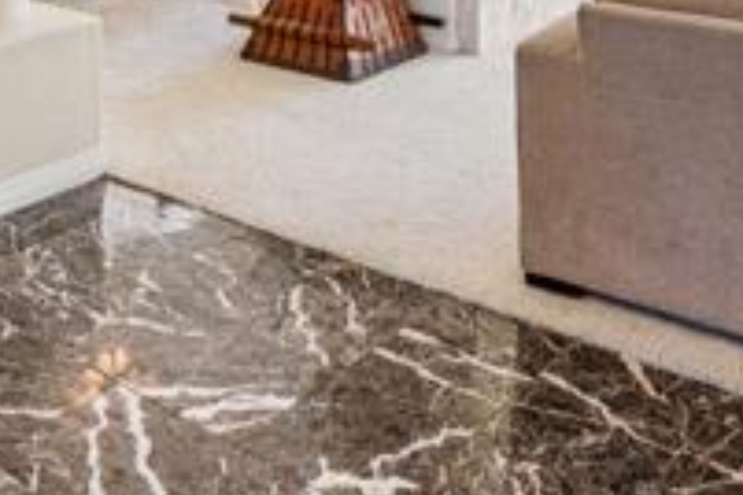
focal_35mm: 51
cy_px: -235
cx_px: 281
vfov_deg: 22.2
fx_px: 1053
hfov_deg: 38.6
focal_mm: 16
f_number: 8
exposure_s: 1/30
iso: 400
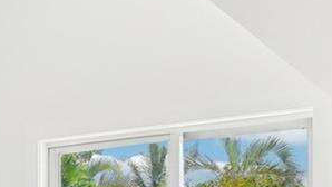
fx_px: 890
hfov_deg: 20.8
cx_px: 55
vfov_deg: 11.3
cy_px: 326
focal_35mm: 101
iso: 100
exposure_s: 1/125
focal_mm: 18
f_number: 8
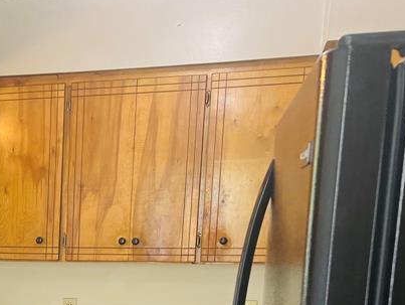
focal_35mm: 66
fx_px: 773
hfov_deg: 27.0
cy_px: 365
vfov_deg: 20.8
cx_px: -40
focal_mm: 5.7
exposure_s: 1/120
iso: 125
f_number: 1.5
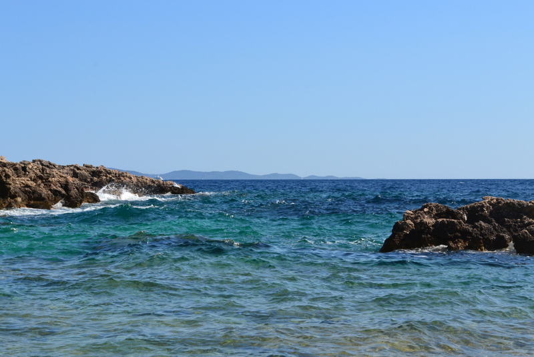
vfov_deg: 16.6
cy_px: 178
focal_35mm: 82
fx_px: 1224
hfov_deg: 24.6
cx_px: 267
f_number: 11
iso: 400
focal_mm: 55
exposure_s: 1/400
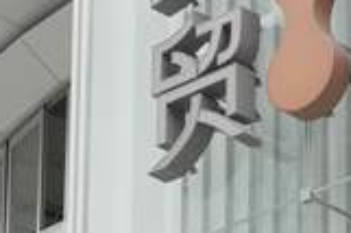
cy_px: 50
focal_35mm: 456
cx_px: 159
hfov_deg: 4.5
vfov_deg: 3.0
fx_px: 4441
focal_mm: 105
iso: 200
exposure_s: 1/80
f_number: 10
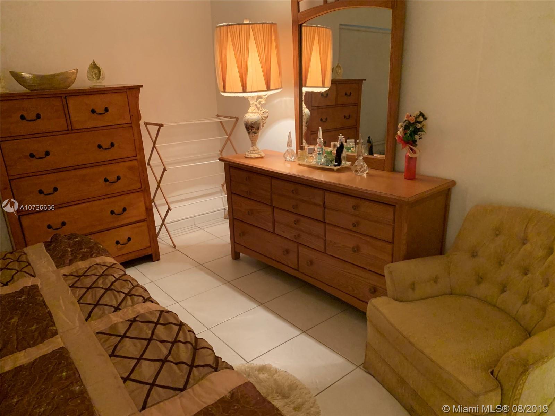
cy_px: 208
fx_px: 417
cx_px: 278
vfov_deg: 53.1
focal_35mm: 26
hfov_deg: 67.3
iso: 500
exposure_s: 1/30
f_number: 1.8
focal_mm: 4.25
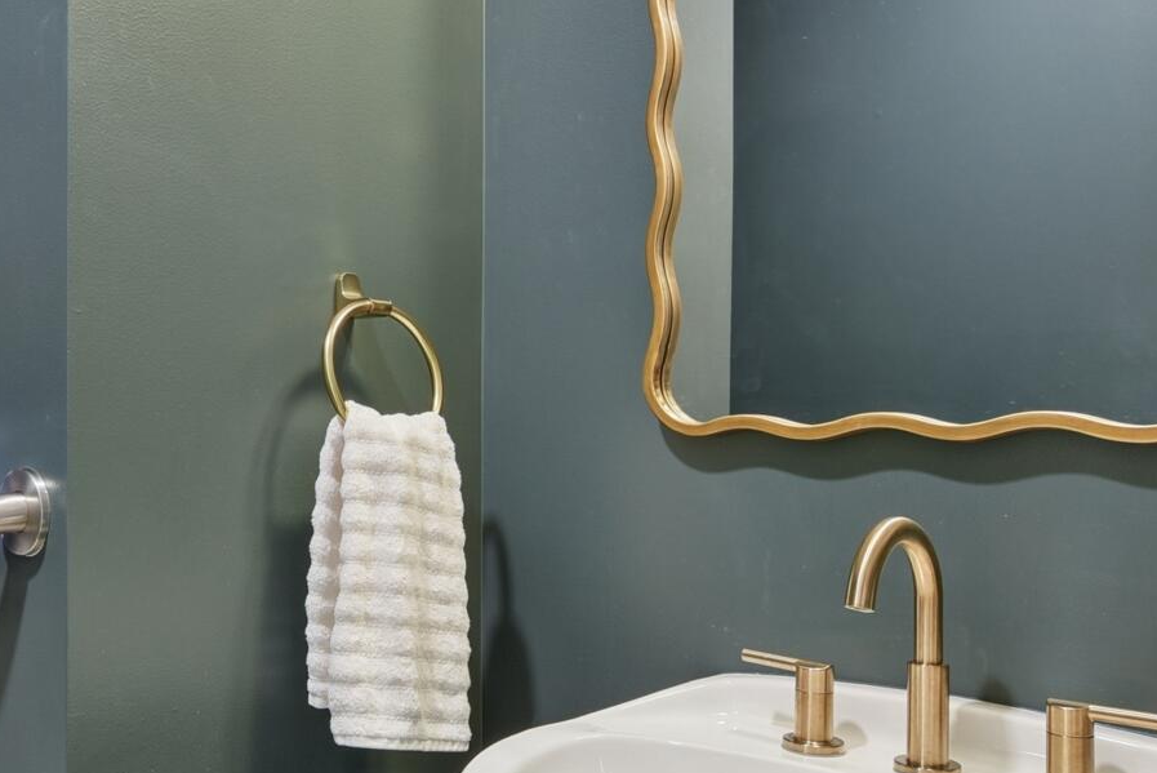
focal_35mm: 39
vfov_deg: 34.2
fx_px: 1254
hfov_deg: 46.9
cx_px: 235
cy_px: 434
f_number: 8
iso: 400
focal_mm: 14
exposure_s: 1/3.33
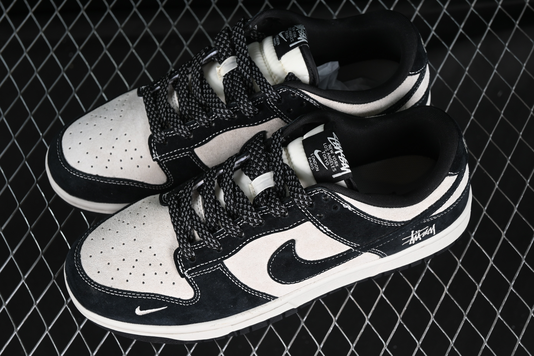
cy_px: 178
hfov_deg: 27.0
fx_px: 1112
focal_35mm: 75
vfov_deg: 18.2
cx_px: 267
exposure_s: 1/50
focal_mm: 50
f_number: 6.3
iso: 160
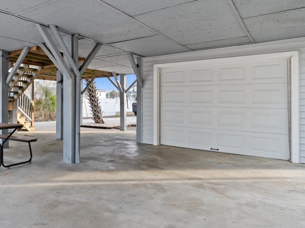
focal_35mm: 28
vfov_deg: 49.6
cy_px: 99
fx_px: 247
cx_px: 63
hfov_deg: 58.8
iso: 100
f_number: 4.8
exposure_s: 1/15
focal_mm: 12
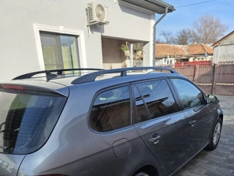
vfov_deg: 43.4
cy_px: 140
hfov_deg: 58.3
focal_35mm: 31
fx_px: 210
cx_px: 117
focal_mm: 6.3
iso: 80
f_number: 1.7
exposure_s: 1/3333
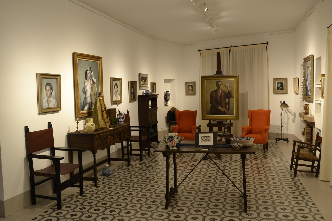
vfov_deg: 43.6
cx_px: 166
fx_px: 277
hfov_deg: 61.9
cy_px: 110
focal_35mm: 30
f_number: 5
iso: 400
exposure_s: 1/100
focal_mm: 20
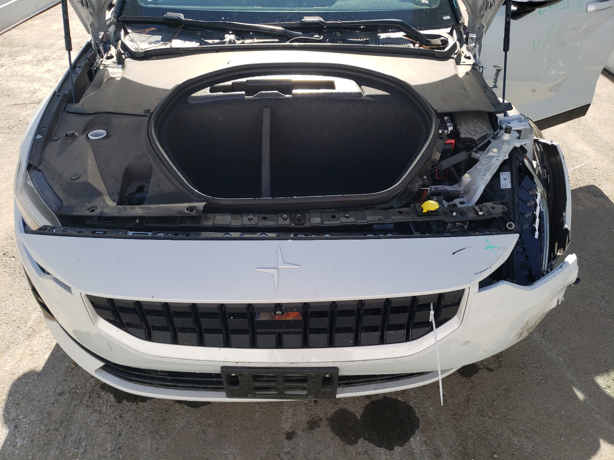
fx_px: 461
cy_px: 230
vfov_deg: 53.1
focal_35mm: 26
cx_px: 307
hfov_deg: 67.3
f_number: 1.5
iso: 50
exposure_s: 1/909
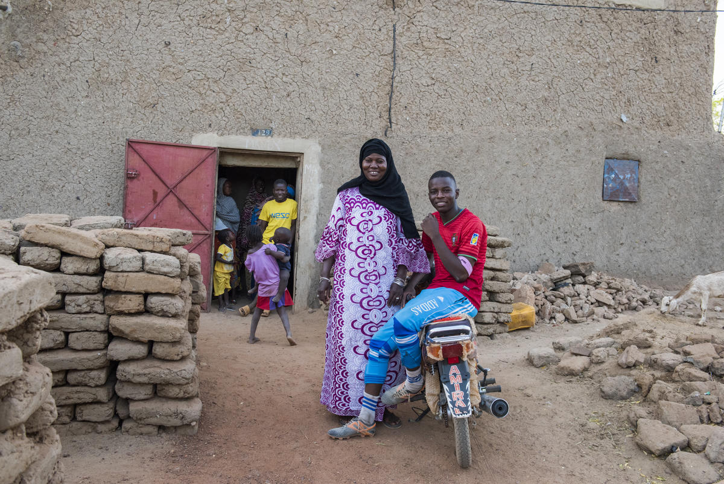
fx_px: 644
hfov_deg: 58.7
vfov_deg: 41.1
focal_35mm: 32
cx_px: 362
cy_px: 242
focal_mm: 32
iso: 1250
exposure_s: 1/250
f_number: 8
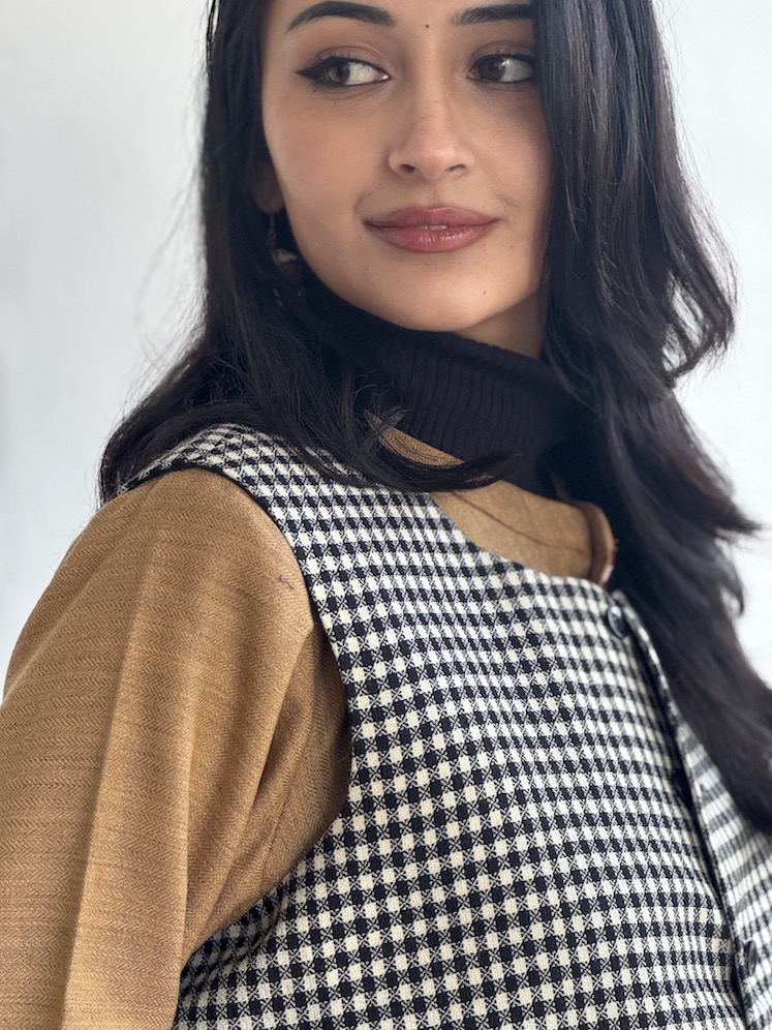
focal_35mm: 77
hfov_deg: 19.1
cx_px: 386
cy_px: 515
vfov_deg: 25.3
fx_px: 2290
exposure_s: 1/72
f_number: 2.8
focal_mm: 9
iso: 200
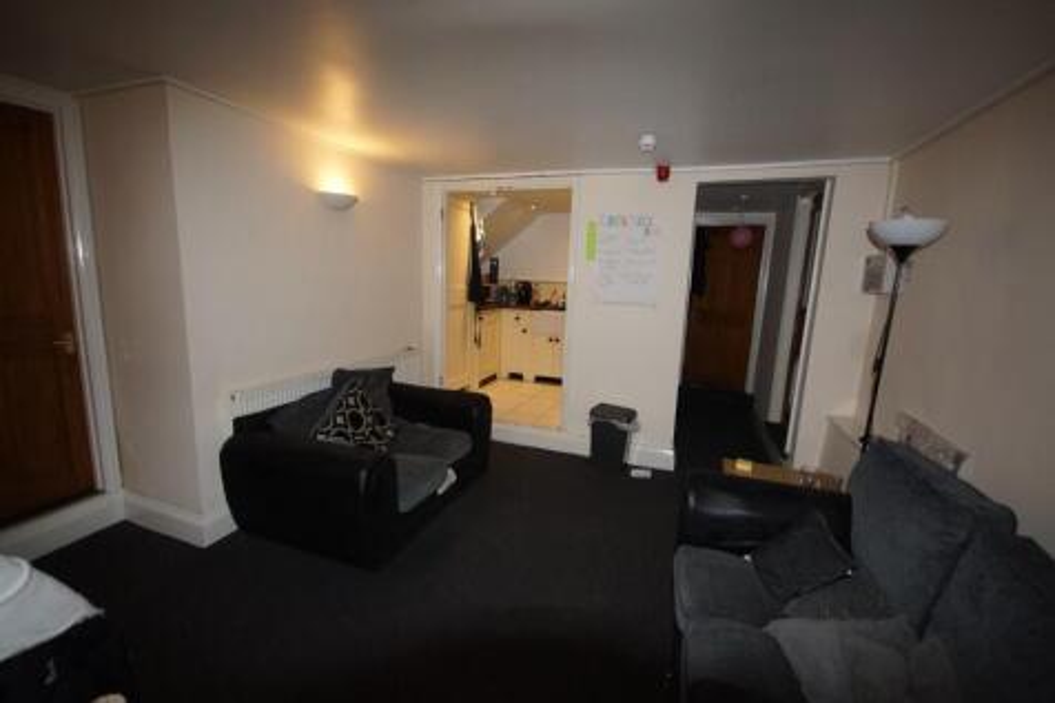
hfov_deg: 100.4
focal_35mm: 15
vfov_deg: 77.3
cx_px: 528
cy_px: 352
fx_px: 439
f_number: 4
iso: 800
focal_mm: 10
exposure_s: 1/60
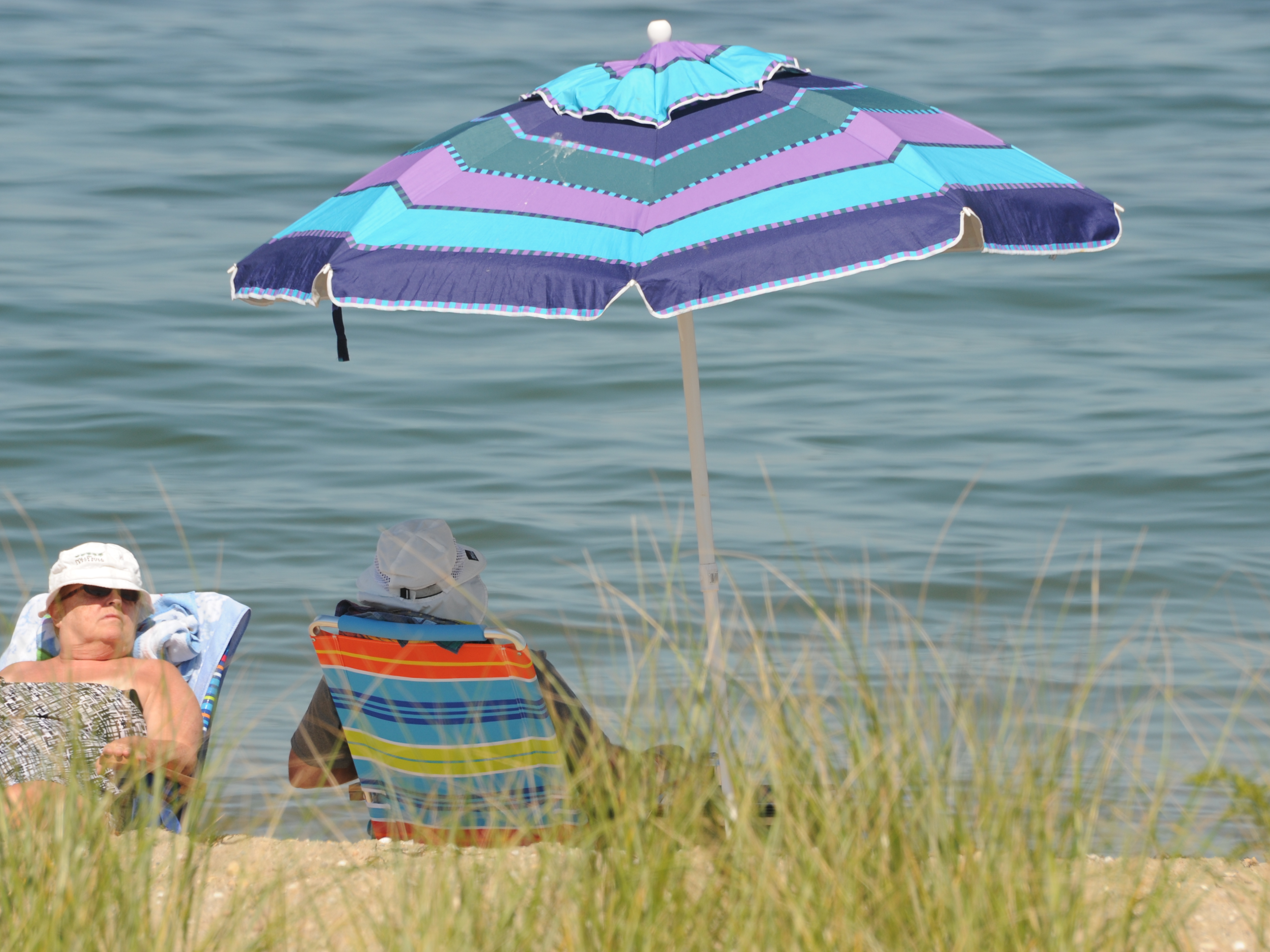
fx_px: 11960
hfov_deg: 6.1
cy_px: 477
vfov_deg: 4.6
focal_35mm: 326
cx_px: 624
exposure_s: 1/640
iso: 400
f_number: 13
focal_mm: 300
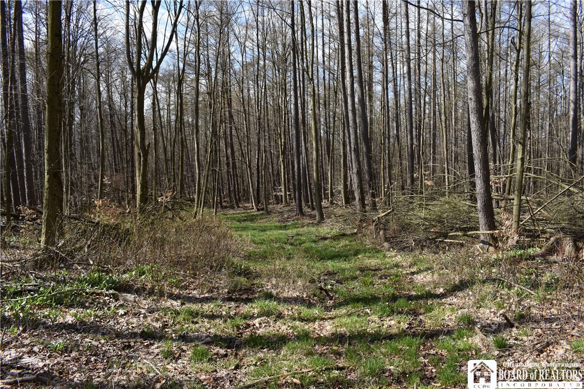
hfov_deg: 67.4
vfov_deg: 47.9
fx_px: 438
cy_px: 194
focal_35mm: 27
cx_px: 292
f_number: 8
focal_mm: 18
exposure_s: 1/250
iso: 220
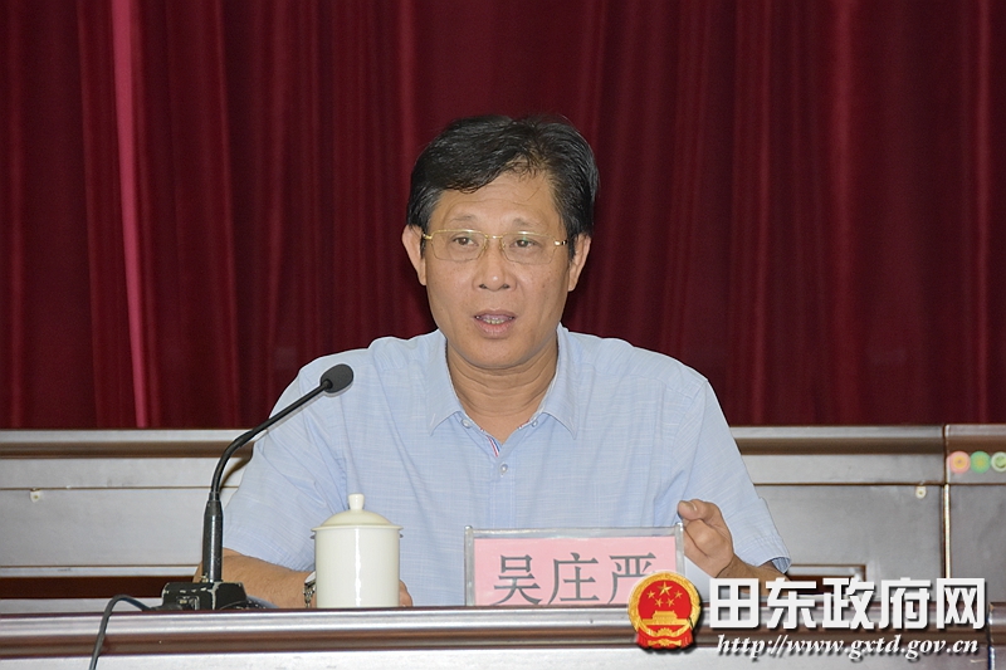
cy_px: 335
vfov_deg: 7.6
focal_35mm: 180
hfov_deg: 11.4
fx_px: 5029
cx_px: 503
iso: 1250
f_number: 5.3
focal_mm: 120
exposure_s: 1/60
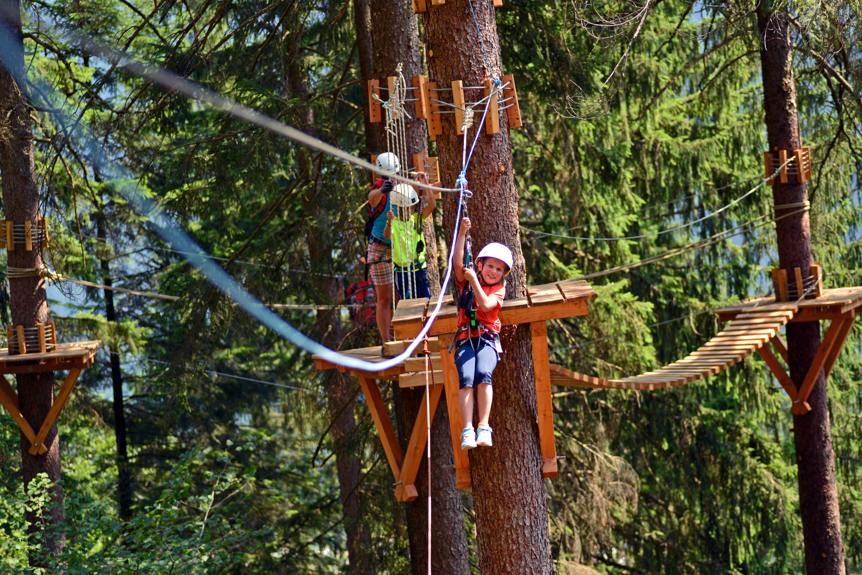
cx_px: 431
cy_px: 288
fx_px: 2156
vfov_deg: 15.2
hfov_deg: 22.6
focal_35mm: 90
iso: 125
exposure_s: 1/500
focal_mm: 90
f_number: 3.2
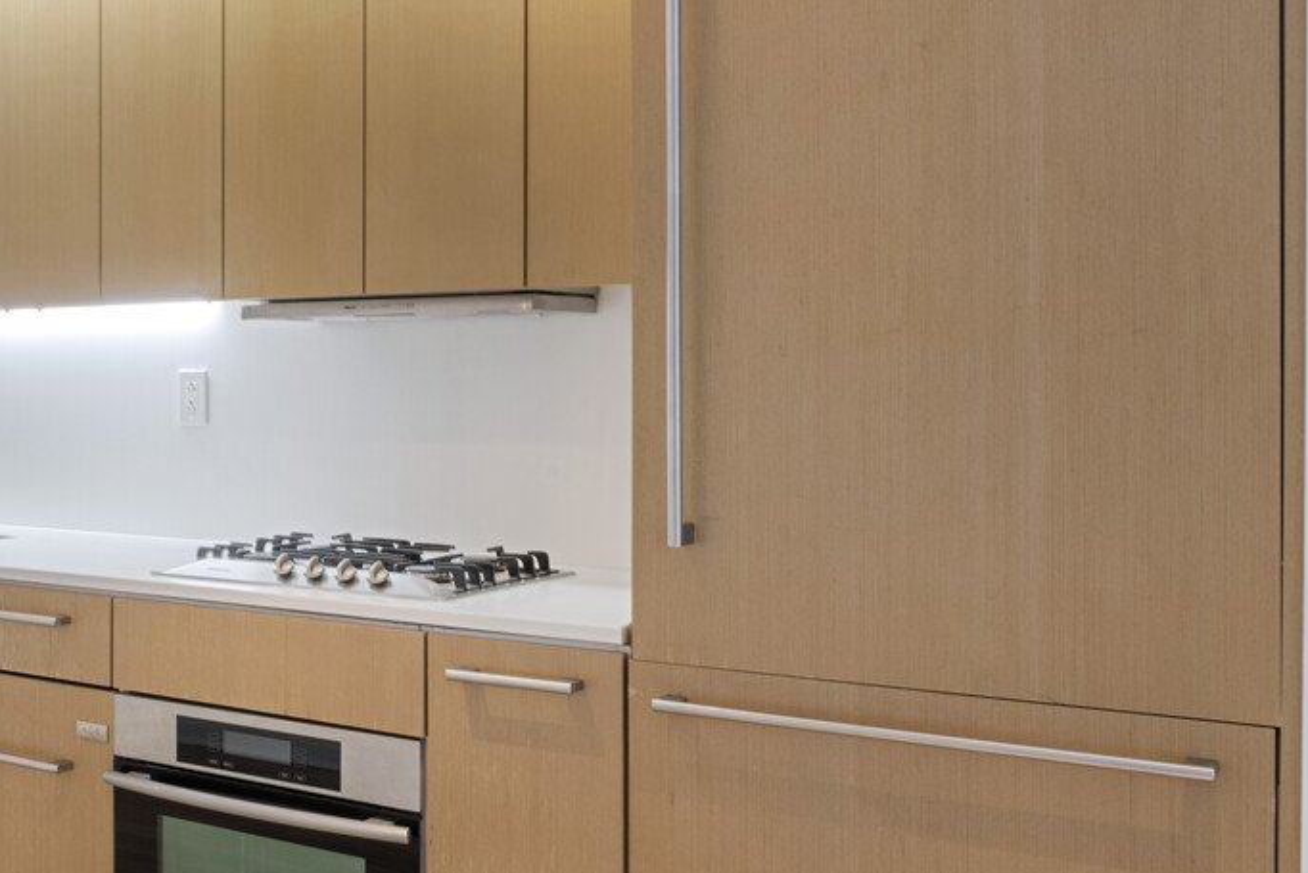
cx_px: -67
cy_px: 403
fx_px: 1599
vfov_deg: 30.5
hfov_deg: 38.3
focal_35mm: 44
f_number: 14
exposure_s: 1.3
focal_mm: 20
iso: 200
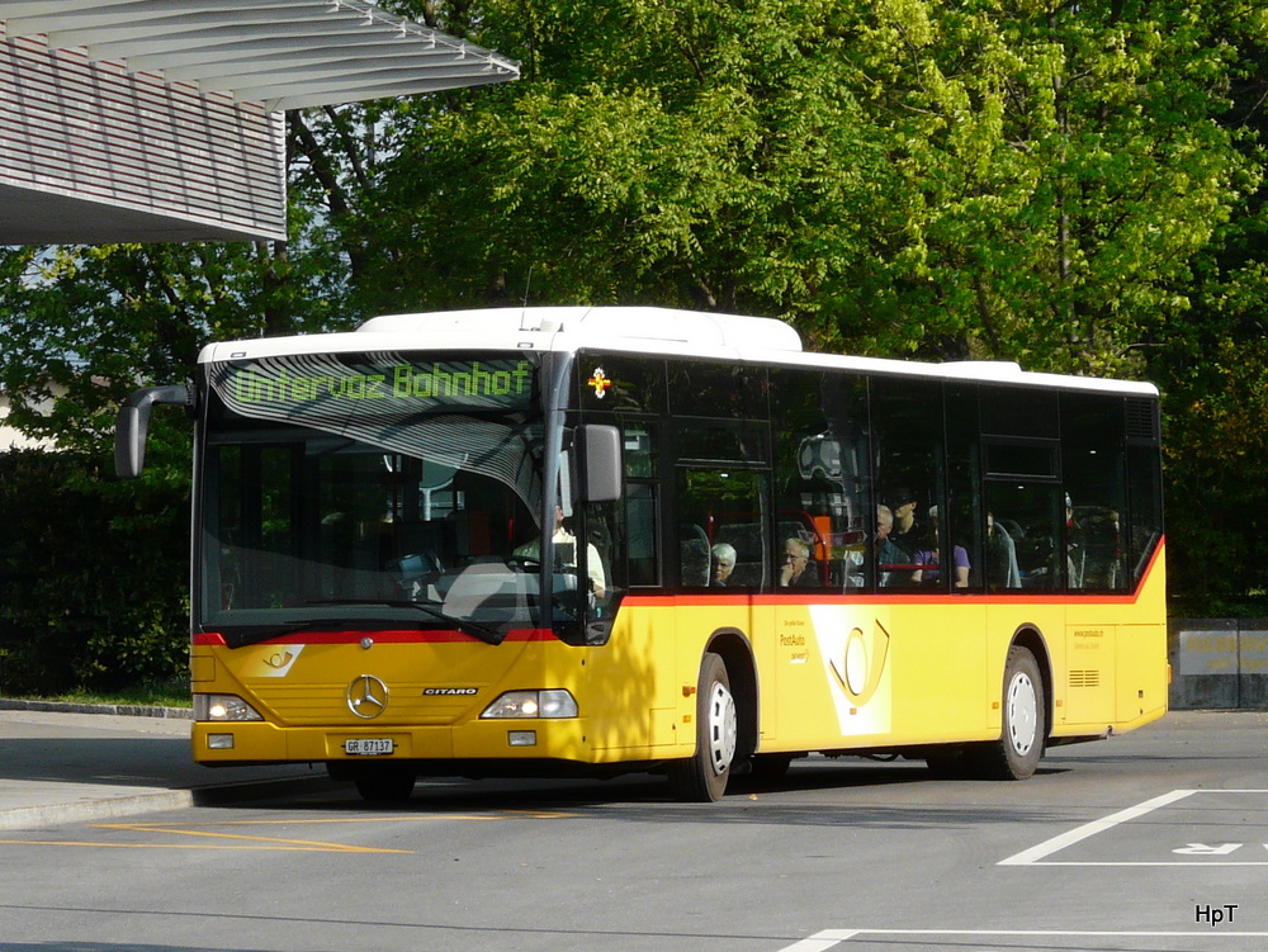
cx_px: 634
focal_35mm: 114
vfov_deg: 13.0
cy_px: 476
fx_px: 4178
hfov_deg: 17.3
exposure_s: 1/250
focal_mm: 18.8
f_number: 5.6
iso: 100
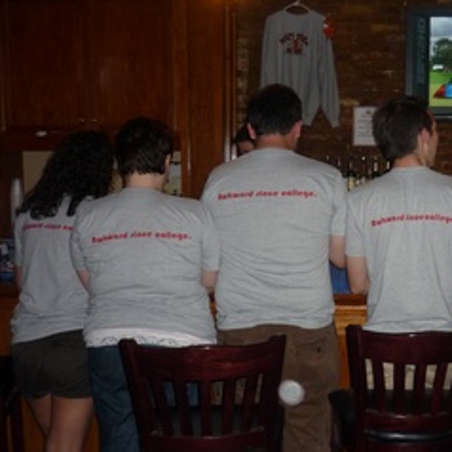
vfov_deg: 35.3
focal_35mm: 48
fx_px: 709
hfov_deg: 34.4
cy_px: 246
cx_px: 354
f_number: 2.8
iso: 200
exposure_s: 1/30
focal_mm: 5.5
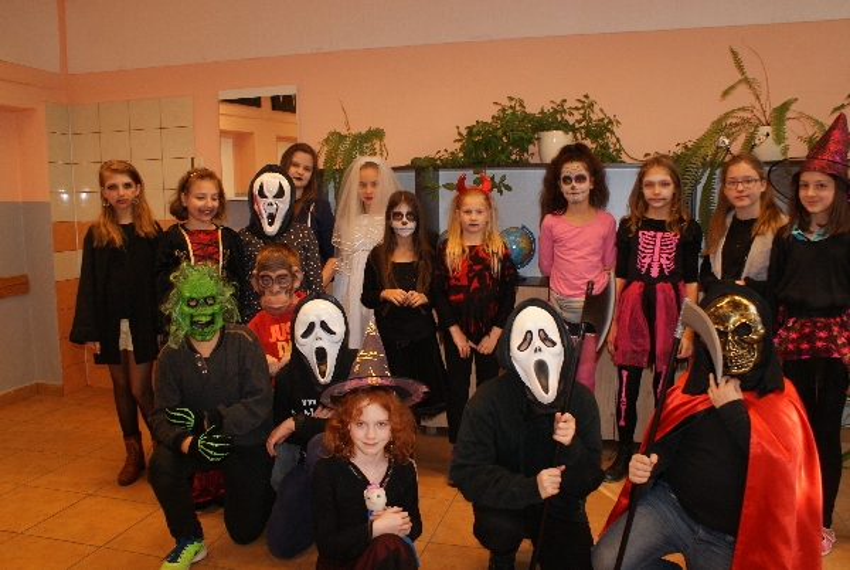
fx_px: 709
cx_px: 425
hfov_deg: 61.9
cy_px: 285
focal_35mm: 30
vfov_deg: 43.7
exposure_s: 1/60
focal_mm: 20
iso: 400
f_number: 5.6
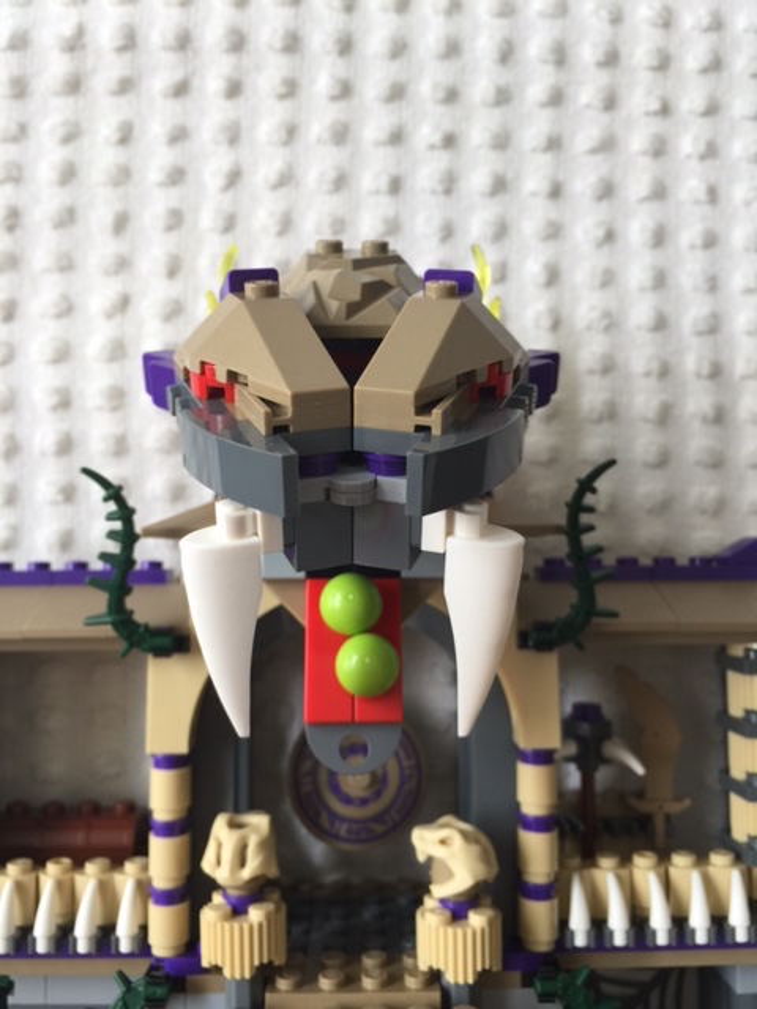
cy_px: 504
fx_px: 846
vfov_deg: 61.7
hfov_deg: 48.2
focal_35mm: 29
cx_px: 378
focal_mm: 4.15
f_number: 2.2
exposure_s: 1/40
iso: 32
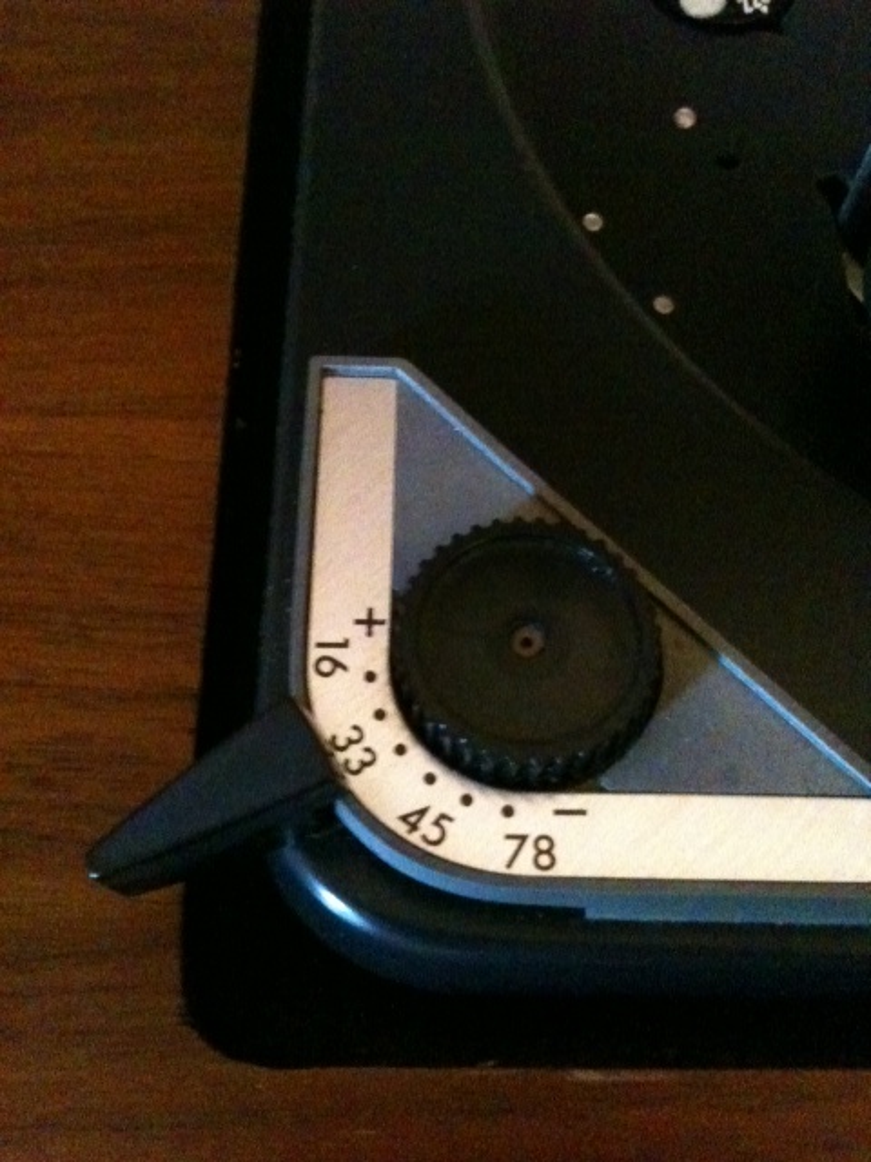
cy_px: 581
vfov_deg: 52.6
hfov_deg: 40.7
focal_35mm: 35
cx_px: 436
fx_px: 1174
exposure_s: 1/10
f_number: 2.8
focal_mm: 3.85
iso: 1000
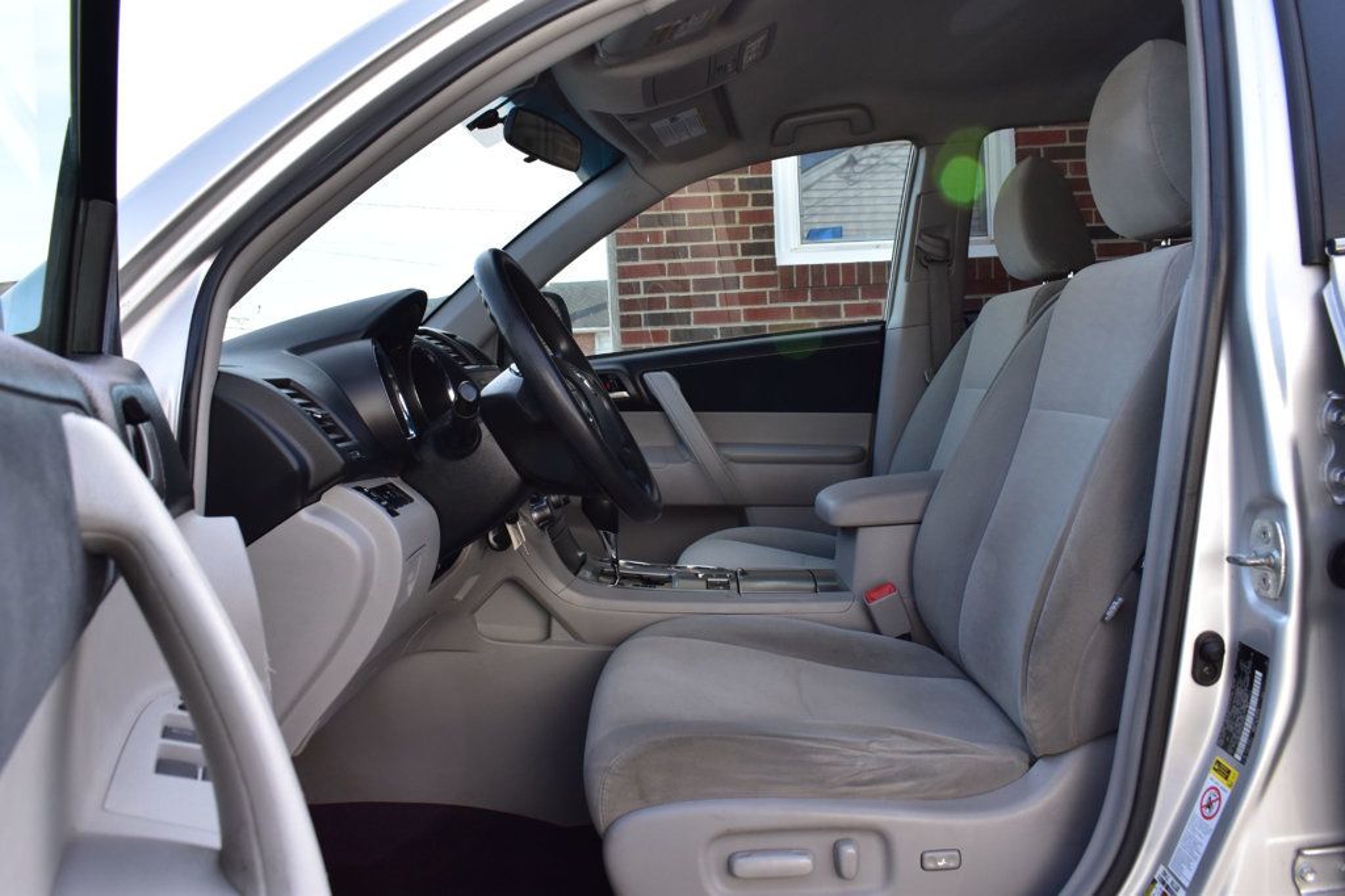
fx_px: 1120
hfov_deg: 61.9
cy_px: 448
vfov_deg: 43.6
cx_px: 672
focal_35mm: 30
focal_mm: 20
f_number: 10
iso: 400
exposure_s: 1/200
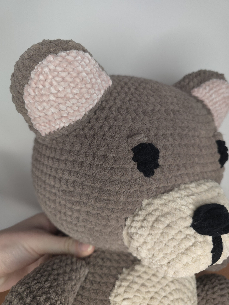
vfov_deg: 73.9
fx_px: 203
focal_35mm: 23
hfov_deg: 58.9
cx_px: 114
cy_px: 152
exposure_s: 1/50
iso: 200
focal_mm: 6.3
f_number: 1.7
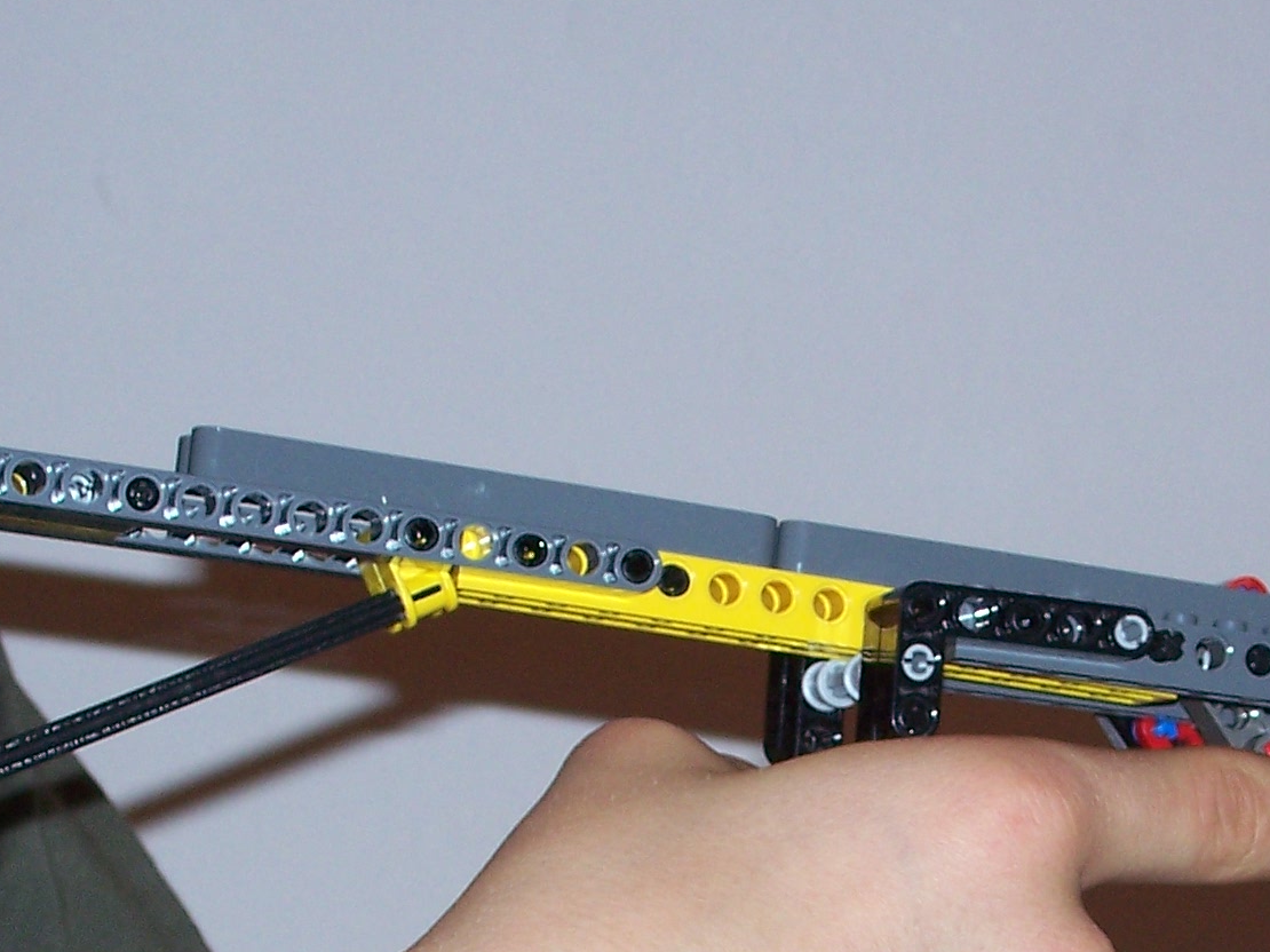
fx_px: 5502
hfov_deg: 13.1
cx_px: 1007
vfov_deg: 9.7
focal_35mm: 150
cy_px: 1191
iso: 125
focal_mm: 10.7
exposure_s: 1/80
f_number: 3.2
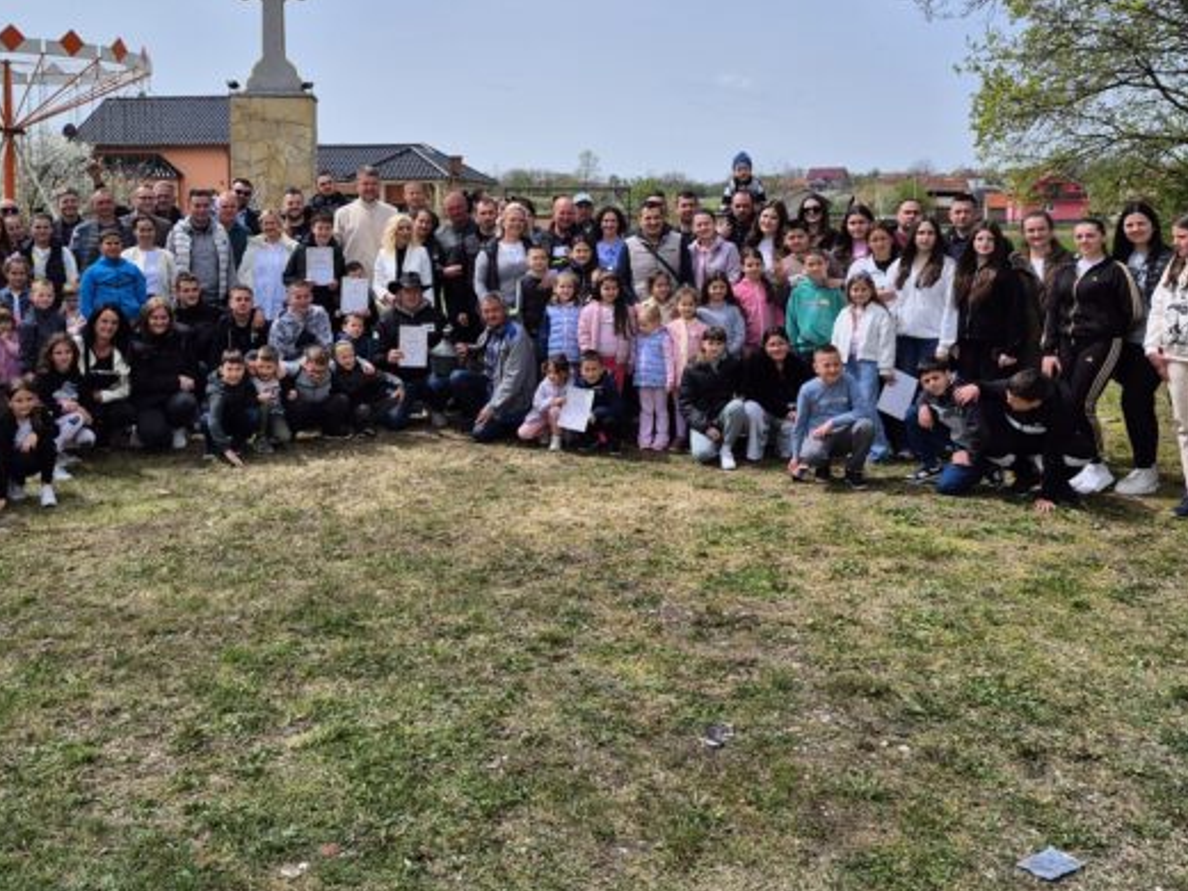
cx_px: 432
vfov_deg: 41.2
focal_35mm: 34
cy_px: 288
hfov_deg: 53.3
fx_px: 1167
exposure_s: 1/2616
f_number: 1.8
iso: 25
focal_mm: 5.4
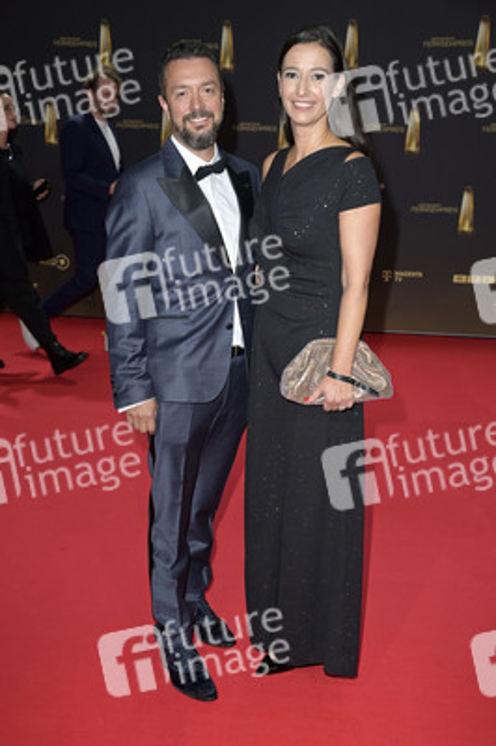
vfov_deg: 41.1
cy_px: 373
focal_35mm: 48
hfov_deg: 28.0
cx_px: 248
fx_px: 994
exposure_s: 1/250
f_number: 5
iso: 1250
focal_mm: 48
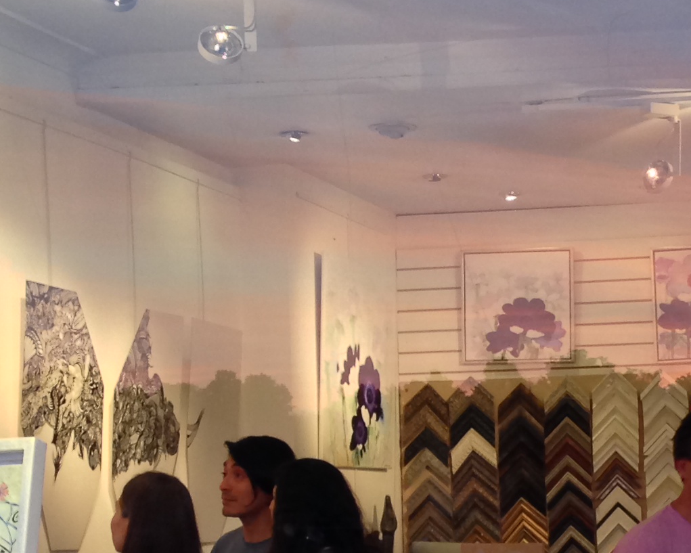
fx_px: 2107
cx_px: 439
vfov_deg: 14.8
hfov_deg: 18.6
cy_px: 526
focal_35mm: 103
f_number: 2.4
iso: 100
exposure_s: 1/20
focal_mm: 4.12
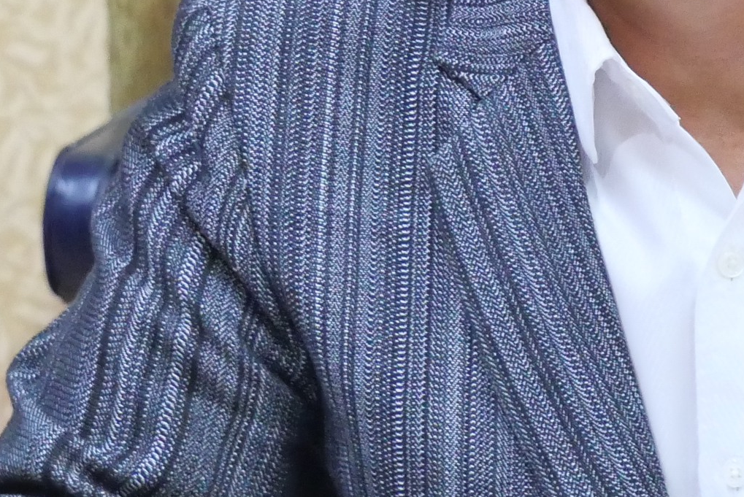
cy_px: 103
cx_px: 583
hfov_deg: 5.9
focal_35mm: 346
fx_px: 7156
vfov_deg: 4.0
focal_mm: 46
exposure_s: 1/15
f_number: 5.6
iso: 3200
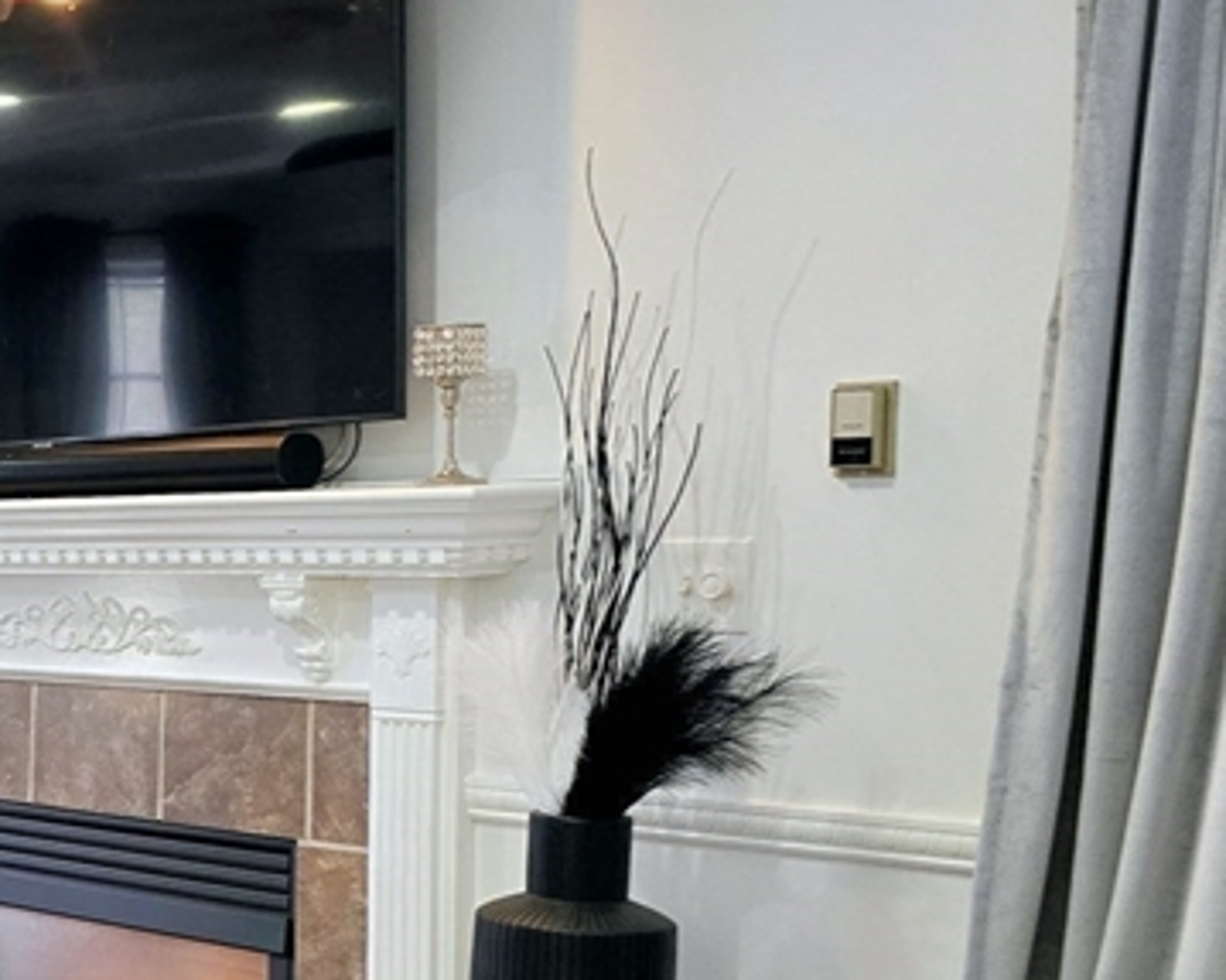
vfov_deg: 23.7
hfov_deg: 24.7
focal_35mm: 64
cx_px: -475
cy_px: 686
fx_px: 2322
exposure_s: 1/120
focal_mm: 6.3
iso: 125
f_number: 1.7
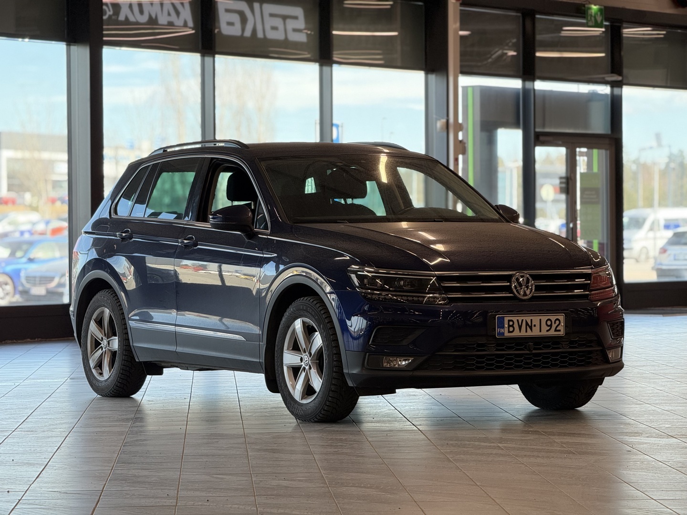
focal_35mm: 120
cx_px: 344
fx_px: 2382
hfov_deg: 16.4
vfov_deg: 12.3
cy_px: 258
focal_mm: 15.66
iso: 160
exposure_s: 1/99
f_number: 2.8
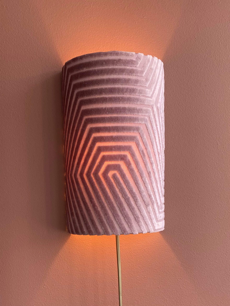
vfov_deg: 67.3
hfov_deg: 53.1
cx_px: 115
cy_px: 153
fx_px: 230
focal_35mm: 26
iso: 125
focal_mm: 4.25
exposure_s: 1/121
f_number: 1.8
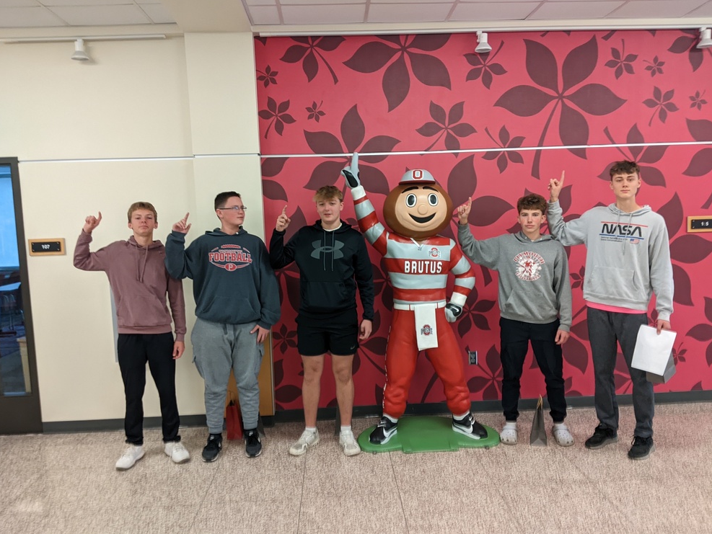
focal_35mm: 28
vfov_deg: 49.8
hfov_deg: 63.4
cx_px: 353
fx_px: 576
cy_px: 267
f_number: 1.8
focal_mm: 4.44
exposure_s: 1/24
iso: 105
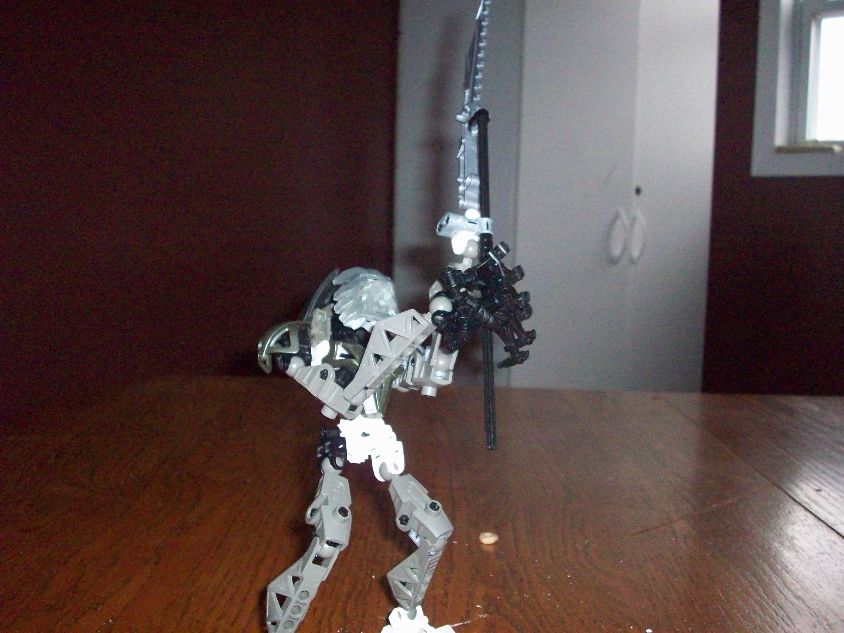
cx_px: 422
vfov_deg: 38.7
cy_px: 316
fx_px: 902
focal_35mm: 37
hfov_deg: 50.1
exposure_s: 1/128
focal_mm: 6.2
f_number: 2.8
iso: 400
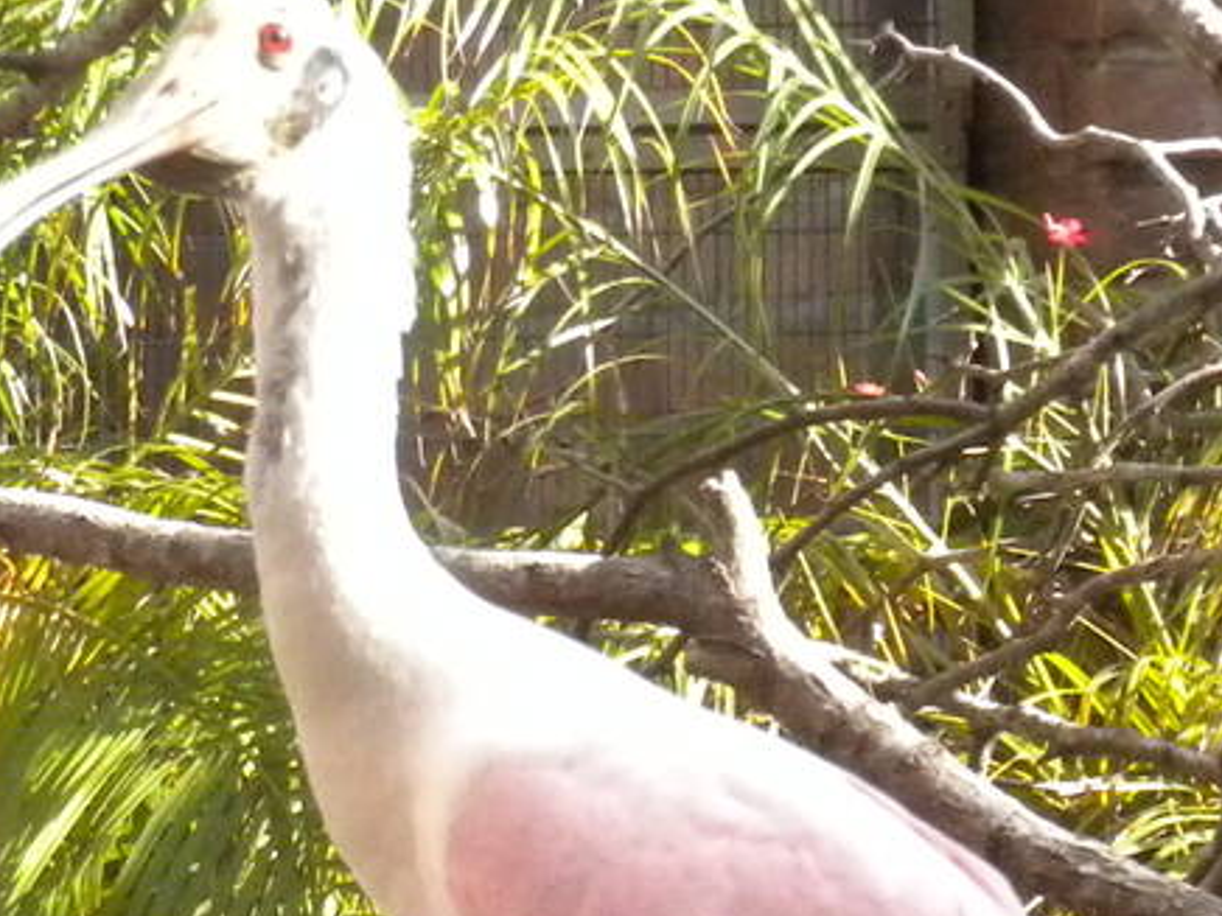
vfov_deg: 3.4
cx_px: 331
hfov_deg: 4.5
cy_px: 885
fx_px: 15427
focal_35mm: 437
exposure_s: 1/276
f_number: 5.1
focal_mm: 21
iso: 400
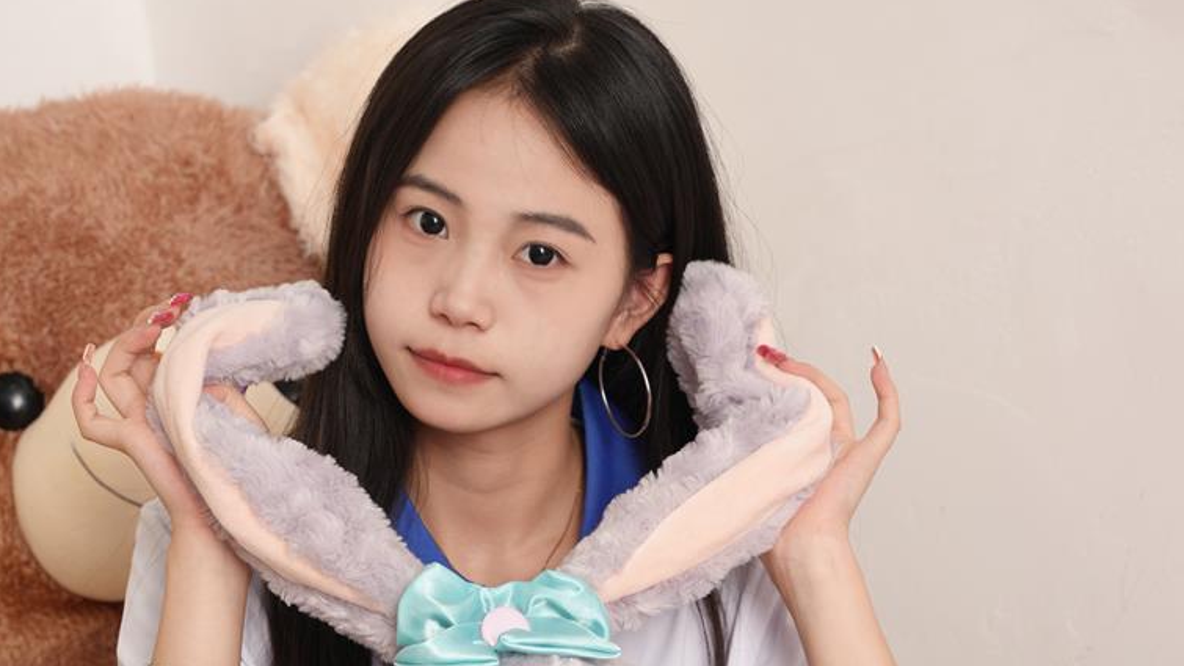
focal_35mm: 136
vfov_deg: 8.8
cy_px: 814
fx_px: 4270
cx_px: 627
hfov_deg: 15.8
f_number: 4
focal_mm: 70
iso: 125
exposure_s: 1/50
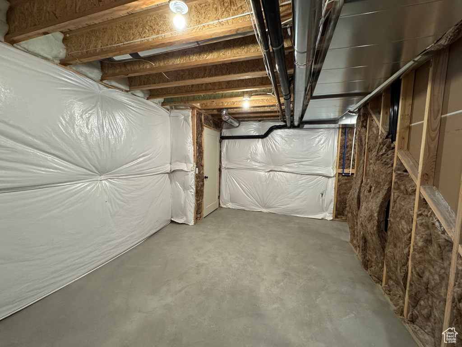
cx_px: 231
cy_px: 174
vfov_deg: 85.7
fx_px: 187
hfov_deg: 102.1
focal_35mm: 14
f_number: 2.2
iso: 400
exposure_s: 1/60
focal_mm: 2.22
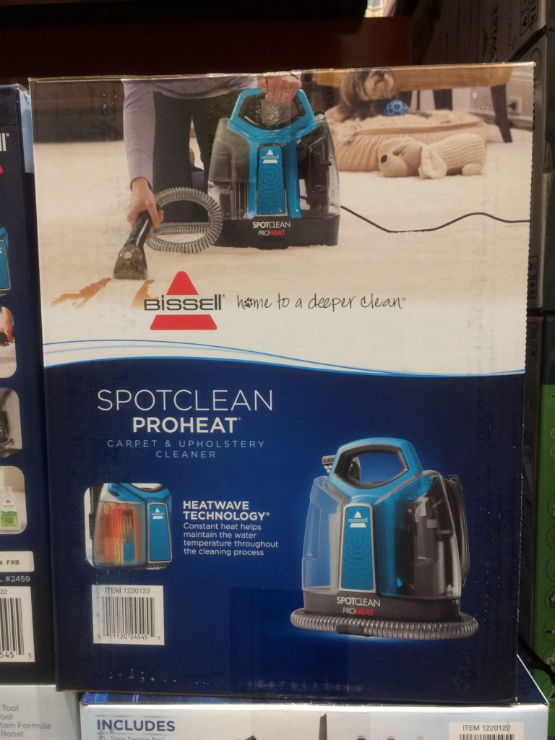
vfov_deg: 61.7
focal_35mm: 29
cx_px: 278
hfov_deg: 48.2
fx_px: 620
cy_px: 370
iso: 125
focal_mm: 4.15
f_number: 2.2
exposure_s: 1/30
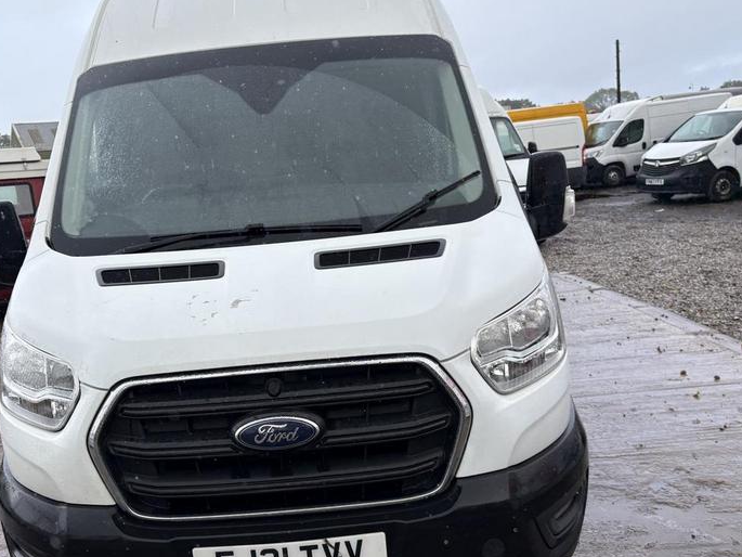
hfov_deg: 53.6
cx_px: 298
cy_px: 309
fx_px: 729
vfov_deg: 41.7
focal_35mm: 34
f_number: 1.6
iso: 50
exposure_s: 1/830
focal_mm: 5.96
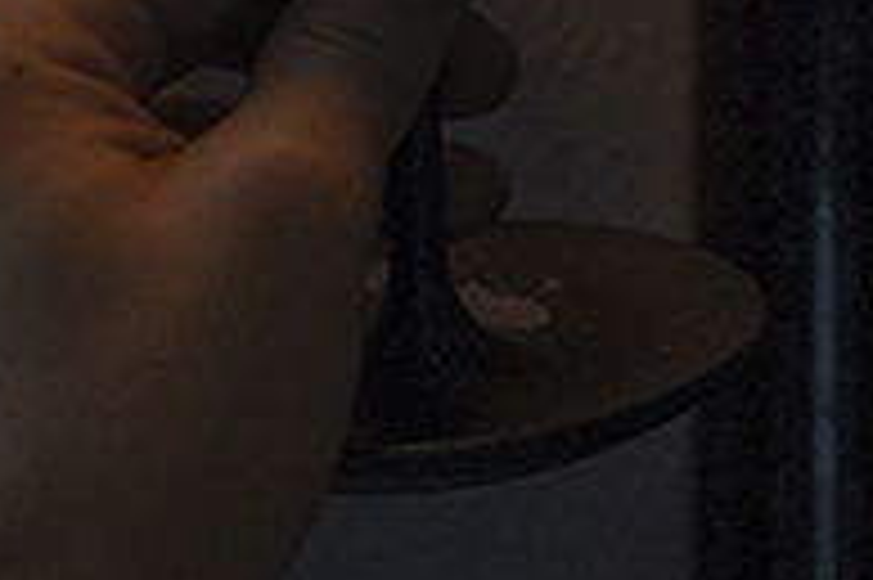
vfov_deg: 10.0
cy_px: -504
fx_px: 3101
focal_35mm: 128
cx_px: 958
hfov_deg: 15.6
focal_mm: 31
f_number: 2.8
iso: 1600
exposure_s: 1/250
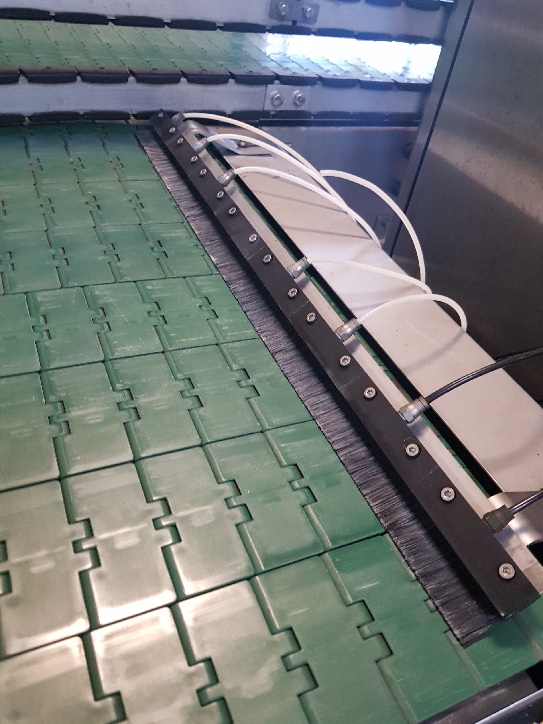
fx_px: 544
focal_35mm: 26
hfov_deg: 53.1
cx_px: 272
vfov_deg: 67.3
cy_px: 362
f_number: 1.7
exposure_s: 1/33
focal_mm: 4.3
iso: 200
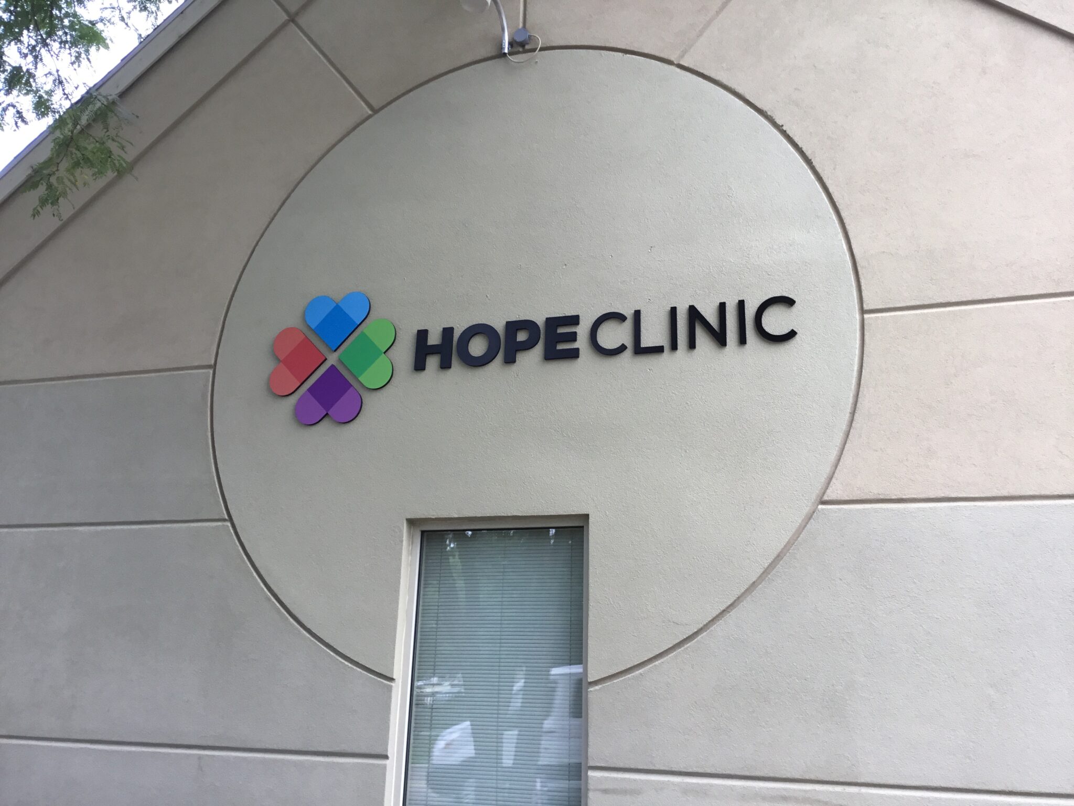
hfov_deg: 58.4
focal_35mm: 31
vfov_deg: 45.4
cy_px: 403
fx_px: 962
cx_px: 537
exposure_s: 1/120
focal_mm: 3.3
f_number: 2.4
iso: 40
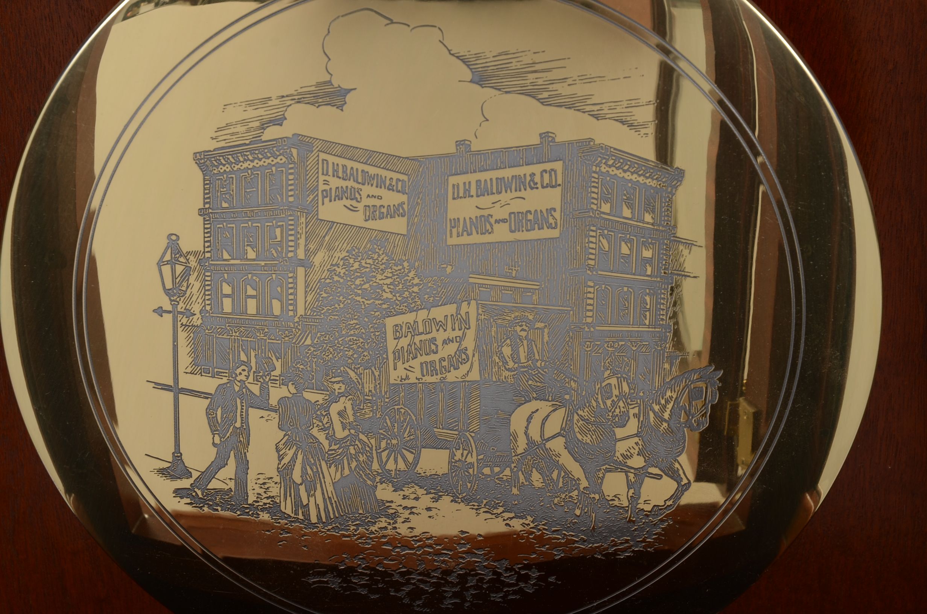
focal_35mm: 138
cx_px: 464
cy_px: 307
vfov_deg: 9.9
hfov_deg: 14.9
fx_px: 3546
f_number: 10
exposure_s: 1/60
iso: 160
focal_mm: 92
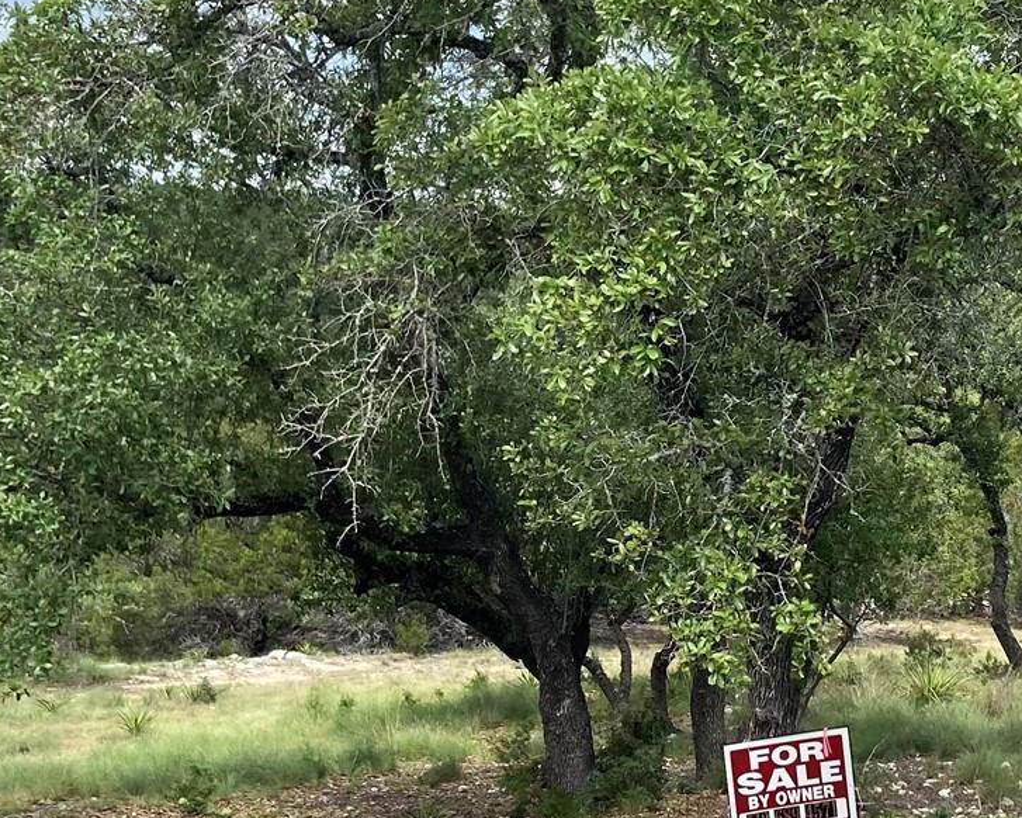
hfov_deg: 24.4
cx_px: 777
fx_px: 2330
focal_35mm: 77
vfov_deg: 19.9
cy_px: 507
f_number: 1.8
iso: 20
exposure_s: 1/1453
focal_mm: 3.99
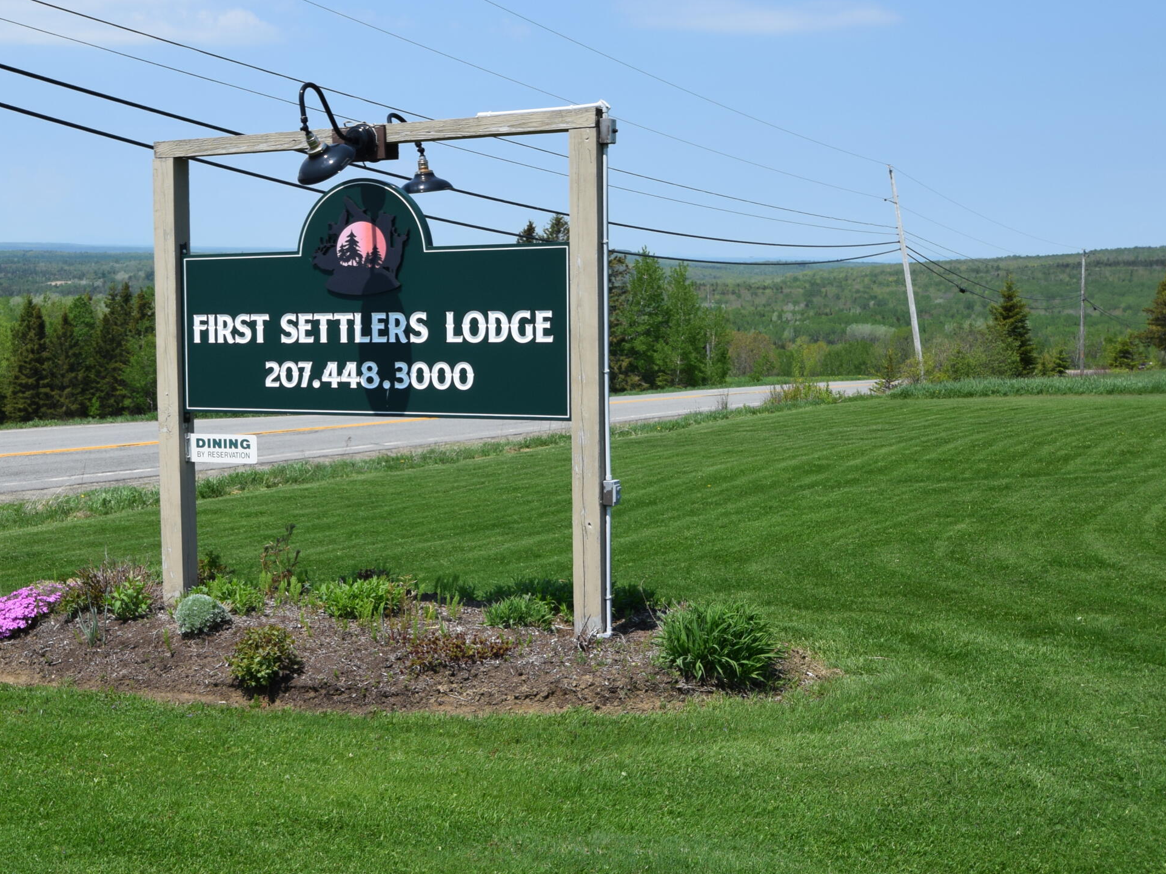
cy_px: 426
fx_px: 1819
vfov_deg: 27.0
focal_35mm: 54
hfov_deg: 35.1
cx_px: 374
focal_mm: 24
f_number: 9
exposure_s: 1/320
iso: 200
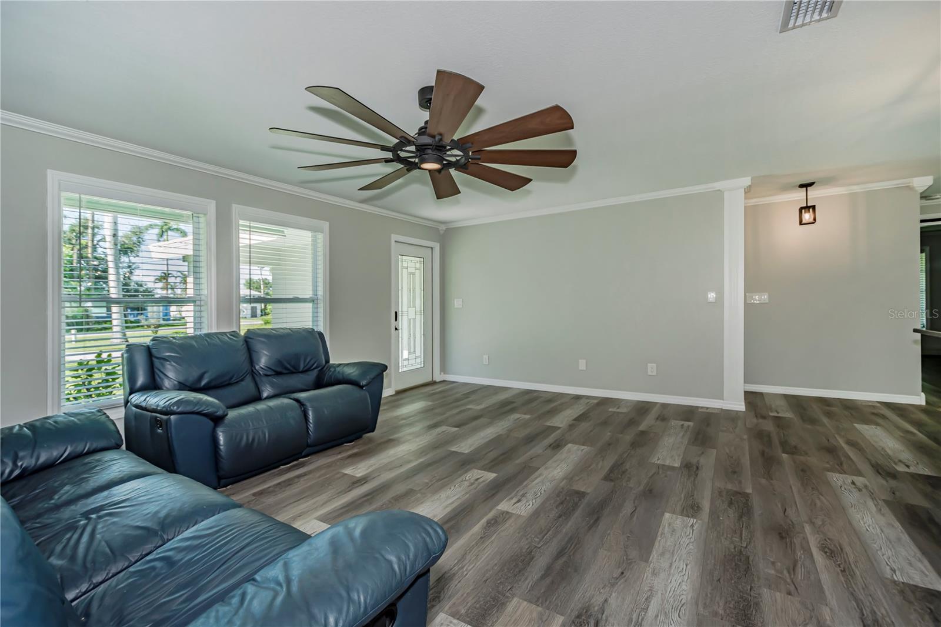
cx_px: 470
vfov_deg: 77.3
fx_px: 392
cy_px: 314
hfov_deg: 100.4
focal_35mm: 15
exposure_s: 1/160
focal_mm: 10
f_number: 3.5
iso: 200
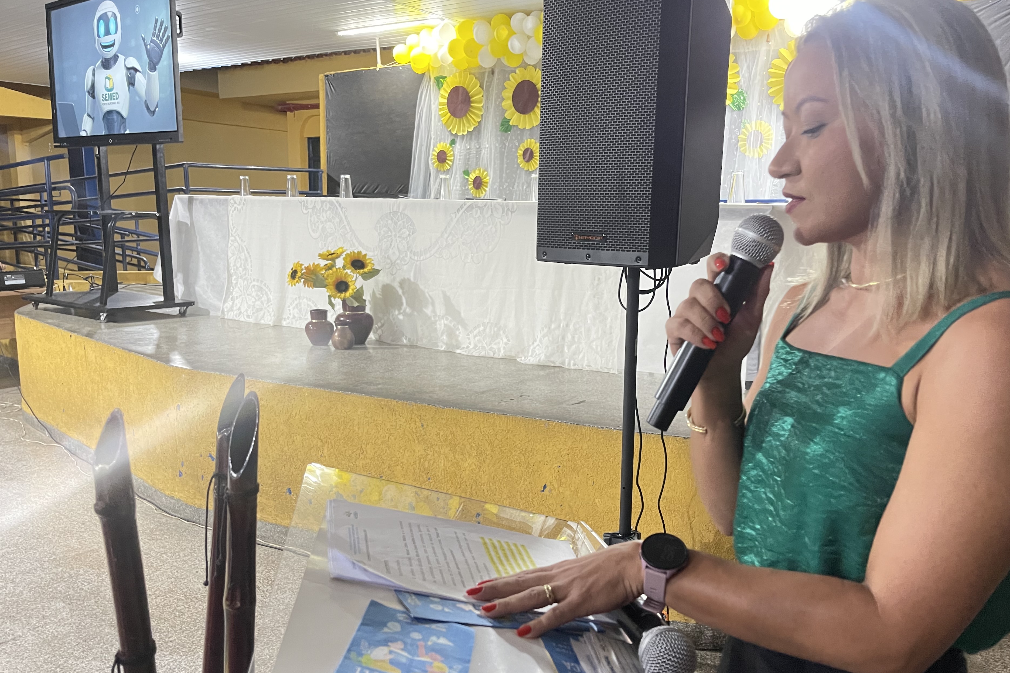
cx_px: 531
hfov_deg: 65.4
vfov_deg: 46.4
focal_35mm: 28
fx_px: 785
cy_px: 361
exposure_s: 1/30
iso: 640
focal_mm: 5.1
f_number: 1.6
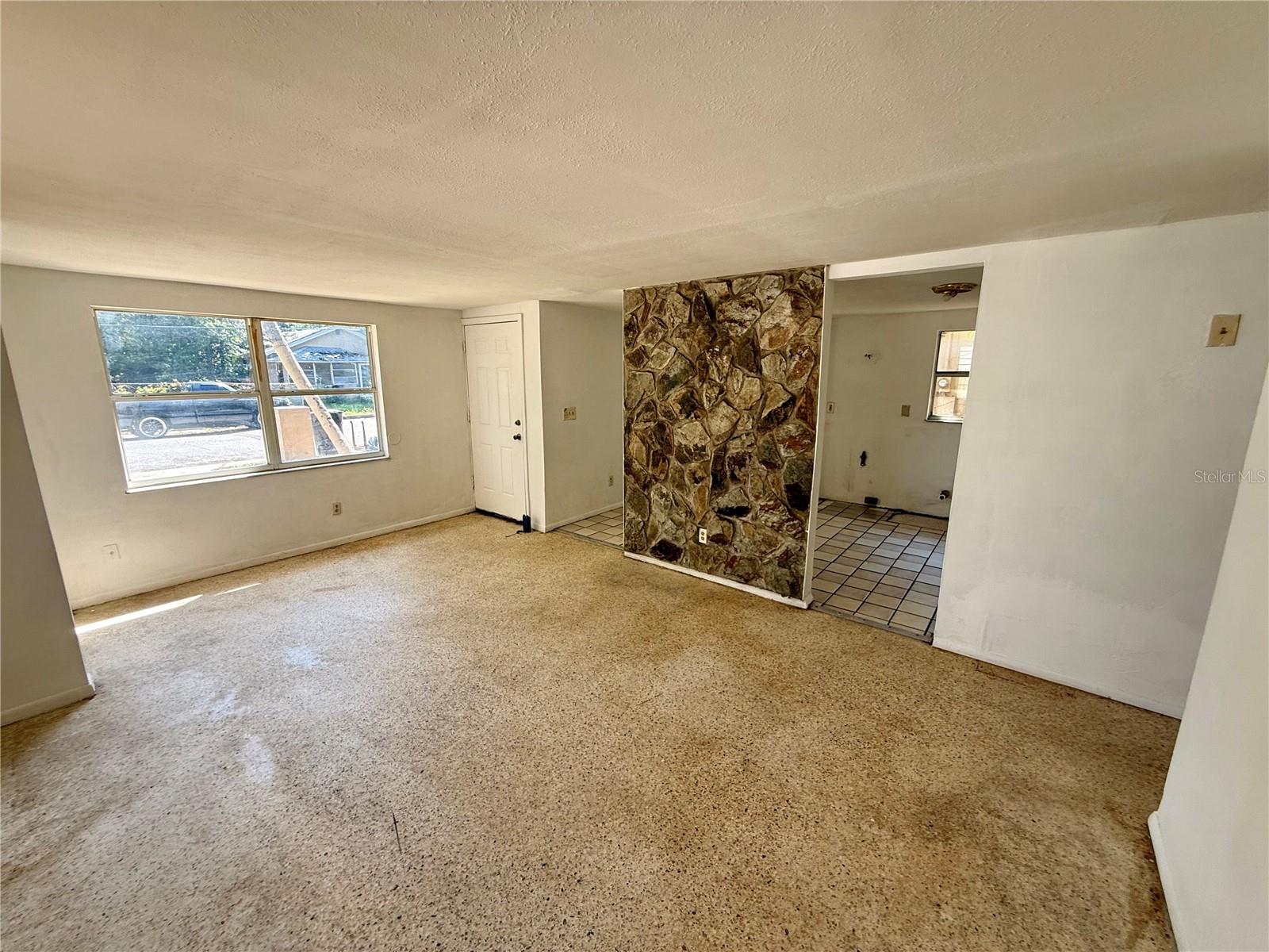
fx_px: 513
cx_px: 634
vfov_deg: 85.7
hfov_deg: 102.1
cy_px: 476
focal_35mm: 14
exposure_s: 1/114
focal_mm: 2.22
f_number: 2.2
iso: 64
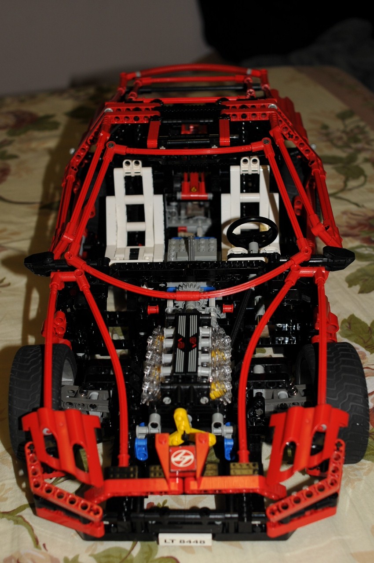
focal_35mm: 52
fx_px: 820
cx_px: 187
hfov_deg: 25.7
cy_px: 282
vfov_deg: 37.9
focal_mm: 35
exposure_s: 1/60
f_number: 4.5
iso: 200
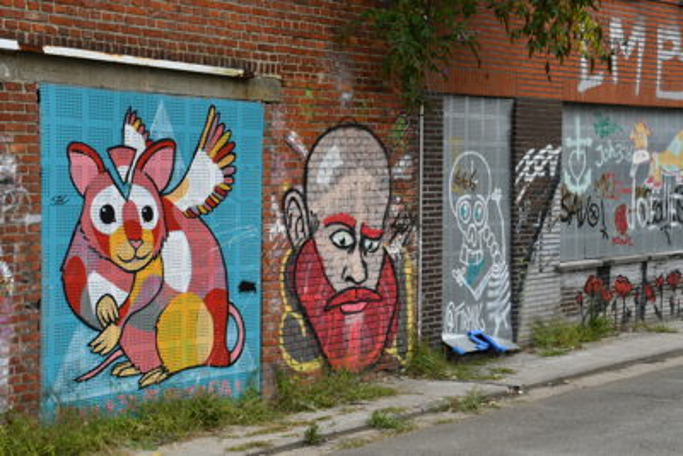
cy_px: 228
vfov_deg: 20.6
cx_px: 342
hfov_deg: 30.5
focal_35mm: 66
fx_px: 1253
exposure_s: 1/250
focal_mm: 44
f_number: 4.8
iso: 100
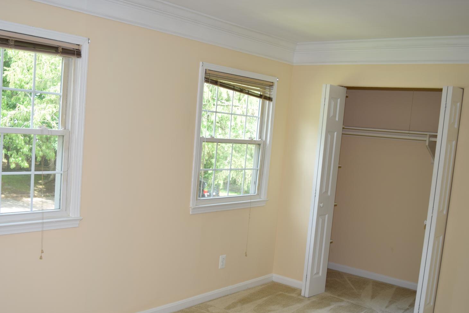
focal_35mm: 38
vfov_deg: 34.9
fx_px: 495
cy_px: 189
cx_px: 206
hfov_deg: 50.6
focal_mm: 18
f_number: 3.5
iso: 100
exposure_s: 1/40
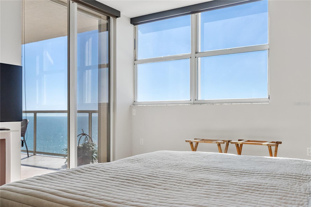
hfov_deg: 54.4
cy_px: 104
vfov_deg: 37.9
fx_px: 302
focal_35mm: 35
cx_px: 156
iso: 1250
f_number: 4.5
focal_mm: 35
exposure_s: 1/1600
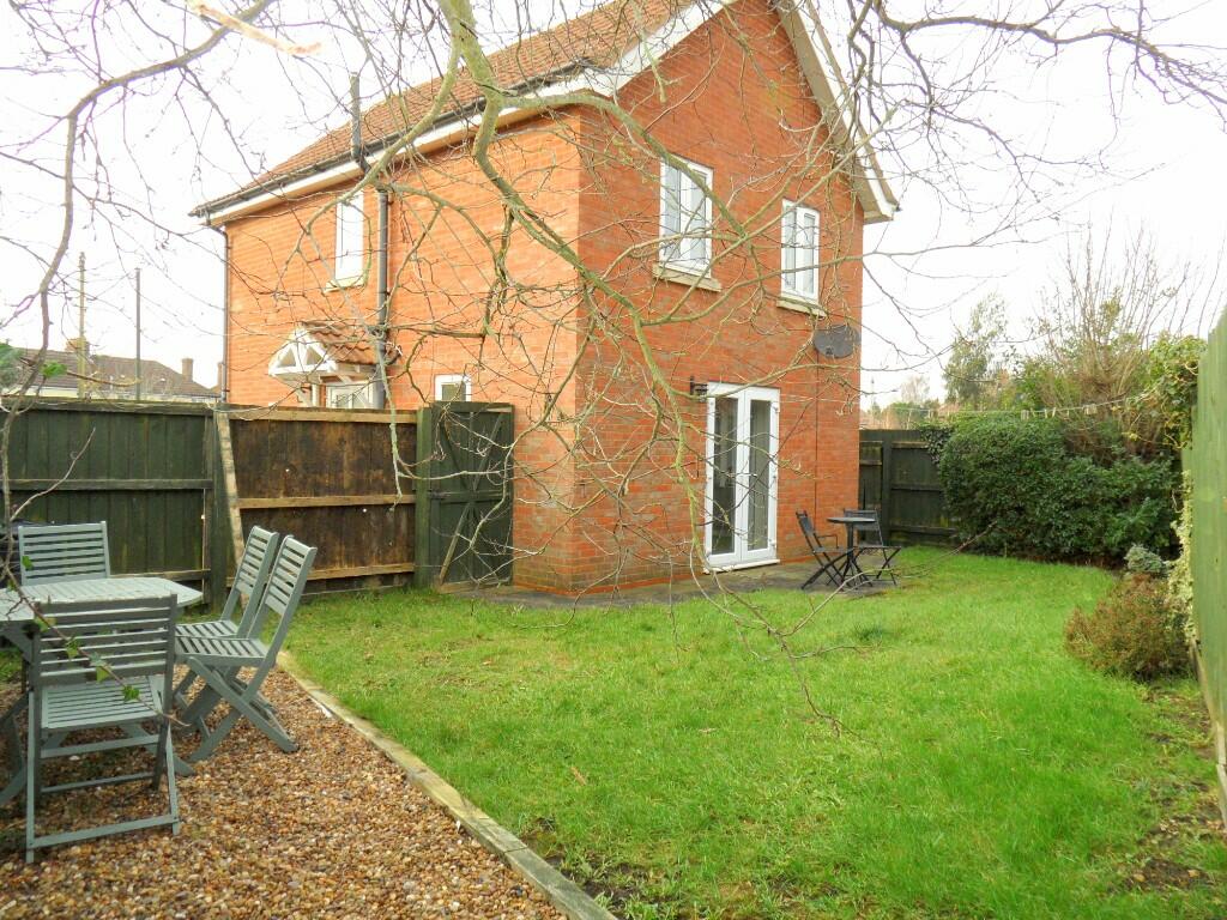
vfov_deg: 56.8
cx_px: 614
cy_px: 460
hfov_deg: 71.6
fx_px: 851
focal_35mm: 24
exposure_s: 1/250
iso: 120
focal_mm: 3.9
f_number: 3.2
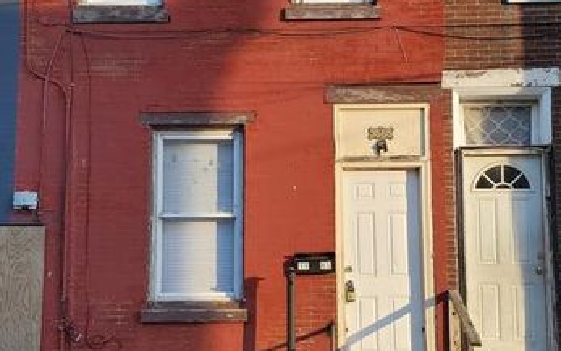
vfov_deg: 24.4
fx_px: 810
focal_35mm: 53
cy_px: 182
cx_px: 275
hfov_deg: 38.2
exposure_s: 1/305
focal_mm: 4.3
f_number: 2.4
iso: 50
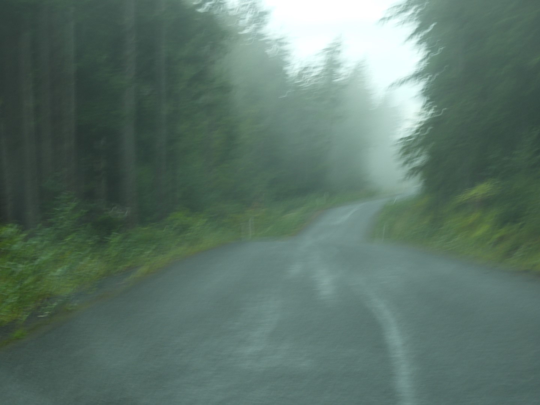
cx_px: 270
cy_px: 202
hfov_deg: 15.8
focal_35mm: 125
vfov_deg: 11.9
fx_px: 1950
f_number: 5
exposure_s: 1/80
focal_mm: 22.4
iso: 100
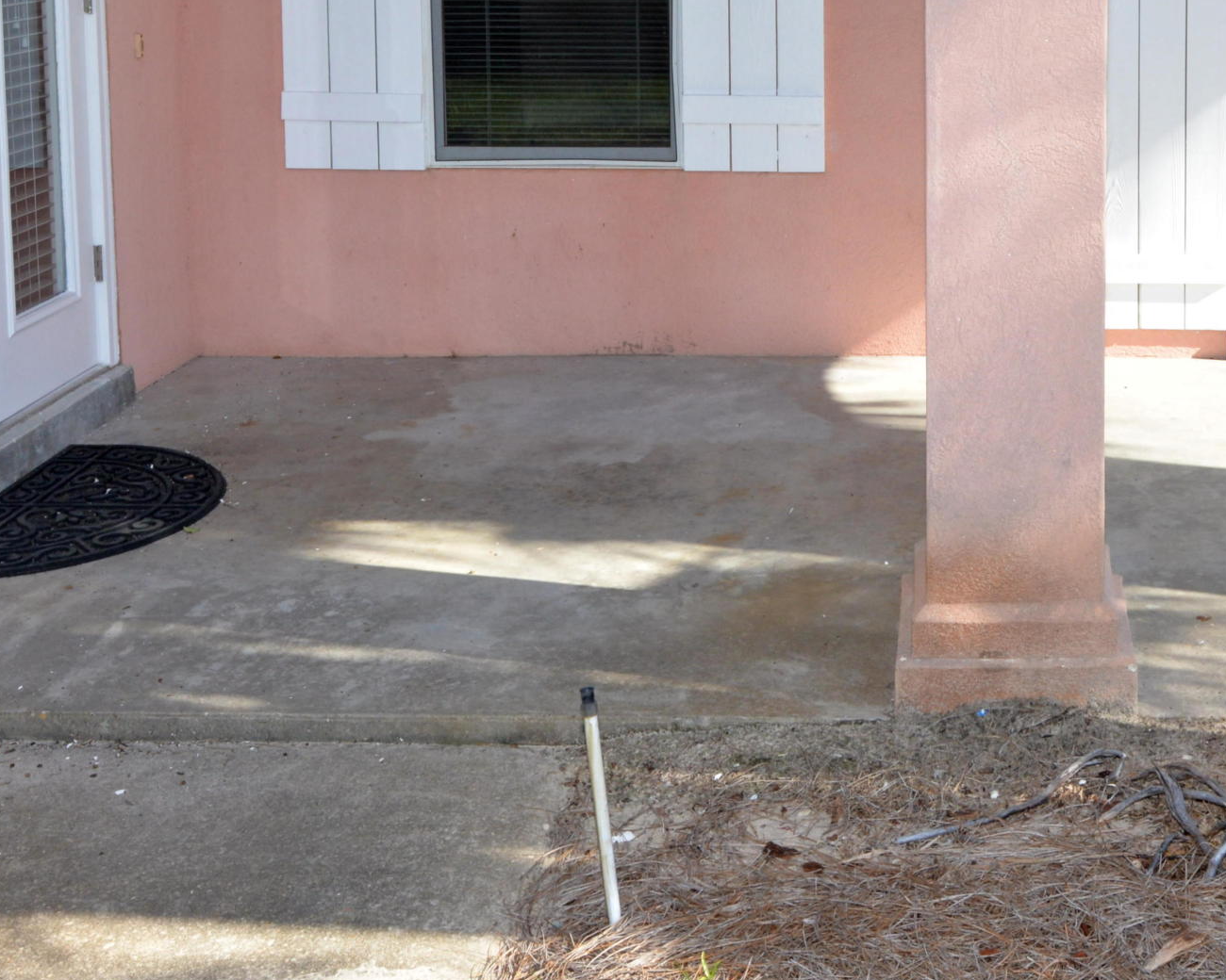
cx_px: 910
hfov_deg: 35.3
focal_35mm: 52
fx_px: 1887
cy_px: 52
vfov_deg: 27.8
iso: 1000
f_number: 14
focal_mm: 24
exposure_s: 1/200
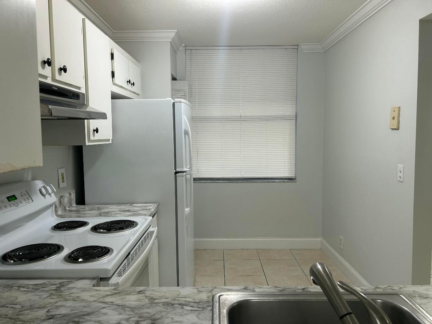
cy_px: 162
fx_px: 324
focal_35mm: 26
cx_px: 216
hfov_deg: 67.3
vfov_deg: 53.1
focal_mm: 5.7
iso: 100
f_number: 1.5
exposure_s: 1/60
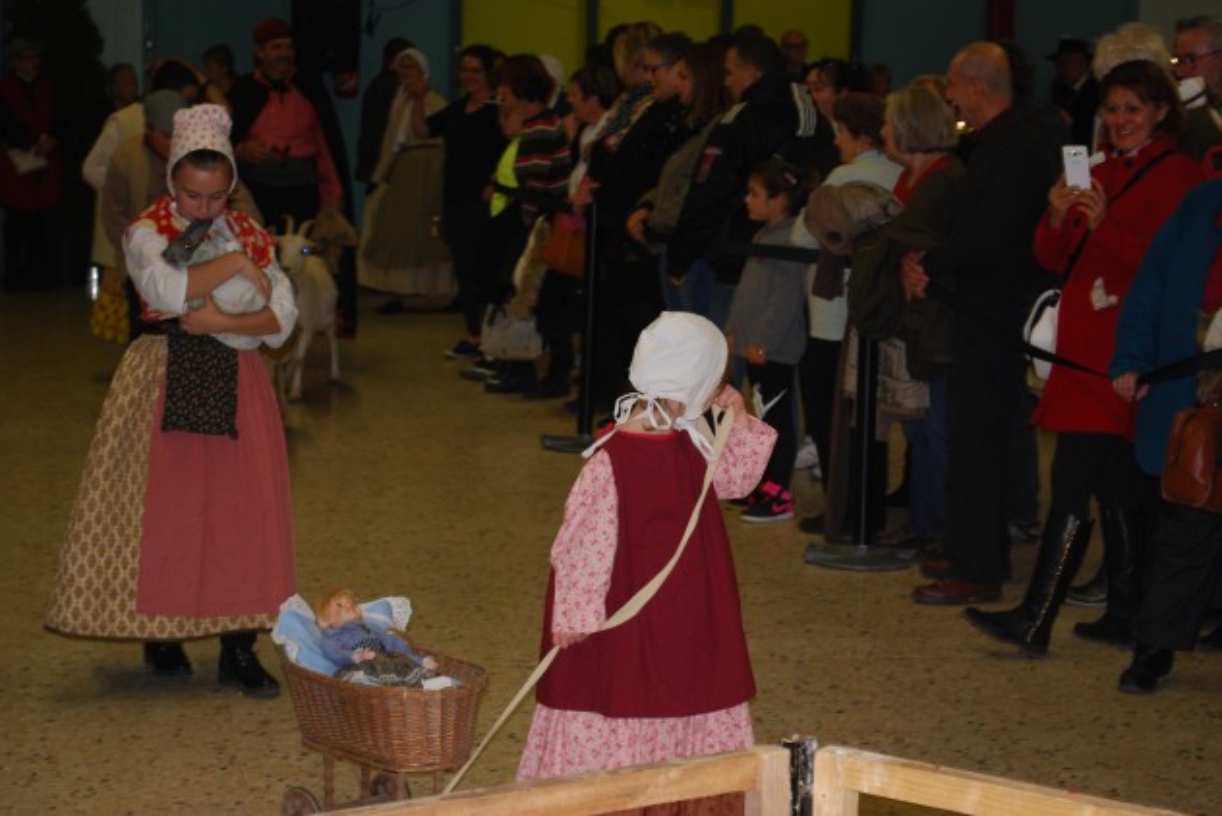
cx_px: 613
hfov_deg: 27.7
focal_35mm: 73
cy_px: 403
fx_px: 2479
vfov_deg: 18.7
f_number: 5.6
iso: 400
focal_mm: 48
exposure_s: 1/60
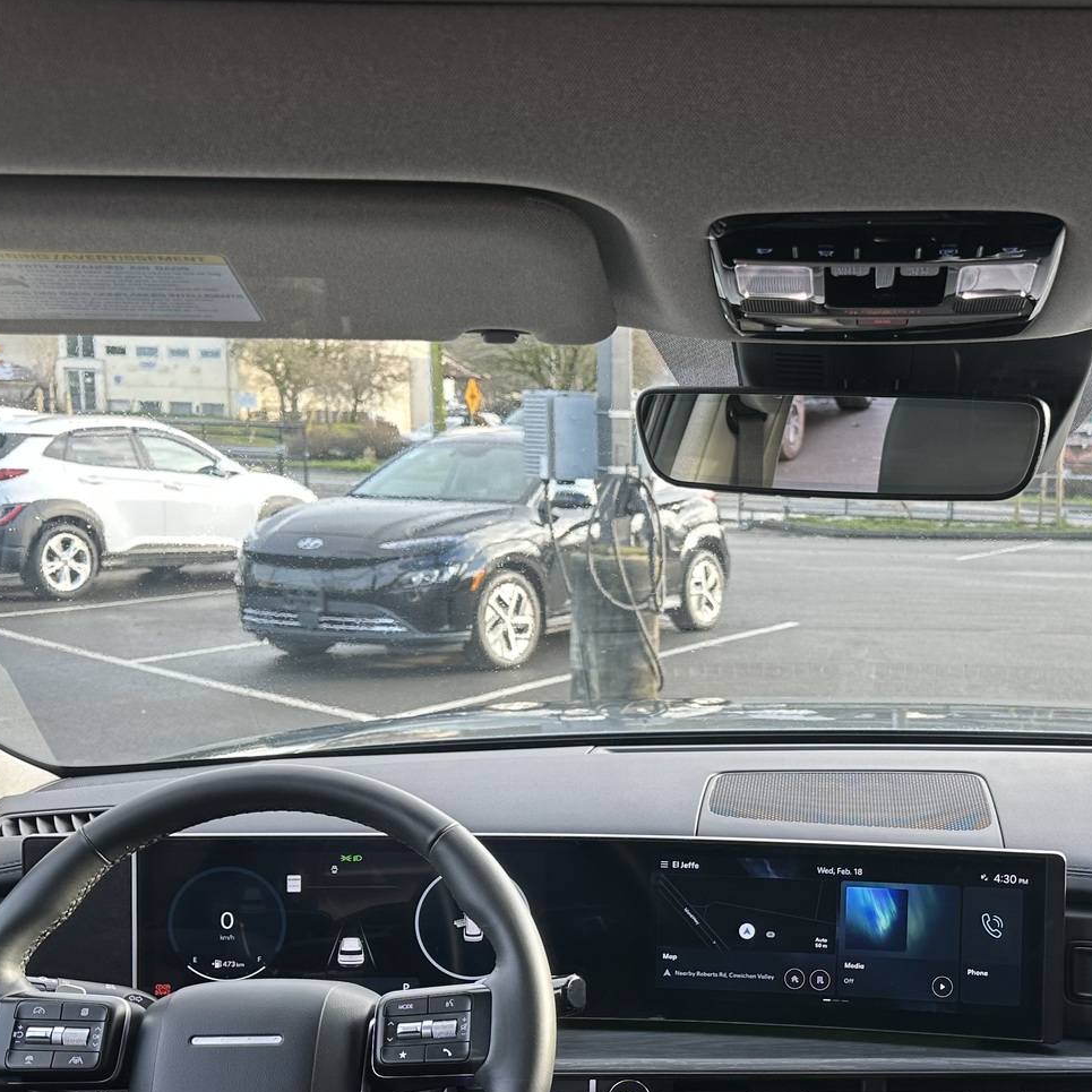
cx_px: 872
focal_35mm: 45
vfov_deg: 37.2
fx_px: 1606
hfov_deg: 36.3
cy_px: 719
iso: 64
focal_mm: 6.86
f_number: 1.78
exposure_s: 1/121
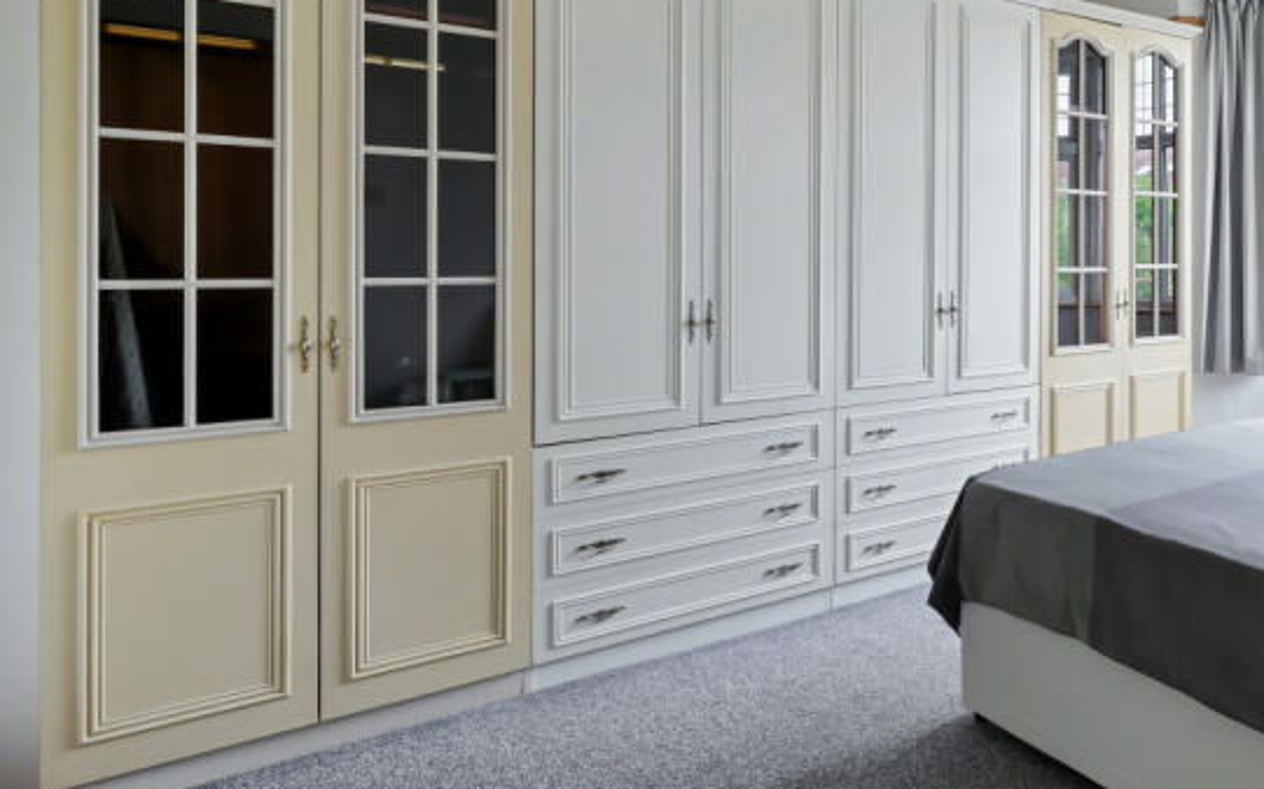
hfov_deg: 62.1
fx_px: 930
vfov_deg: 45.4
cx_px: 1028
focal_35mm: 27
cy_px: 275
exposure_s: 1.3
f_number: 16
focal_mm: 14
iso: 200
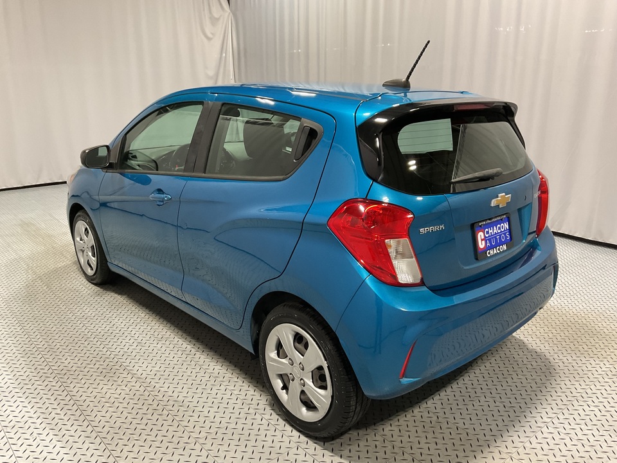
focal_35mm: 29
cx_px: 308
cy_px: 232
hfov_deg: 61.7
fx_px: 517
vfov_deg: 48.2
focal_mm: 3
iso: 100
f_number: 1.8
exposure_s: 1/60
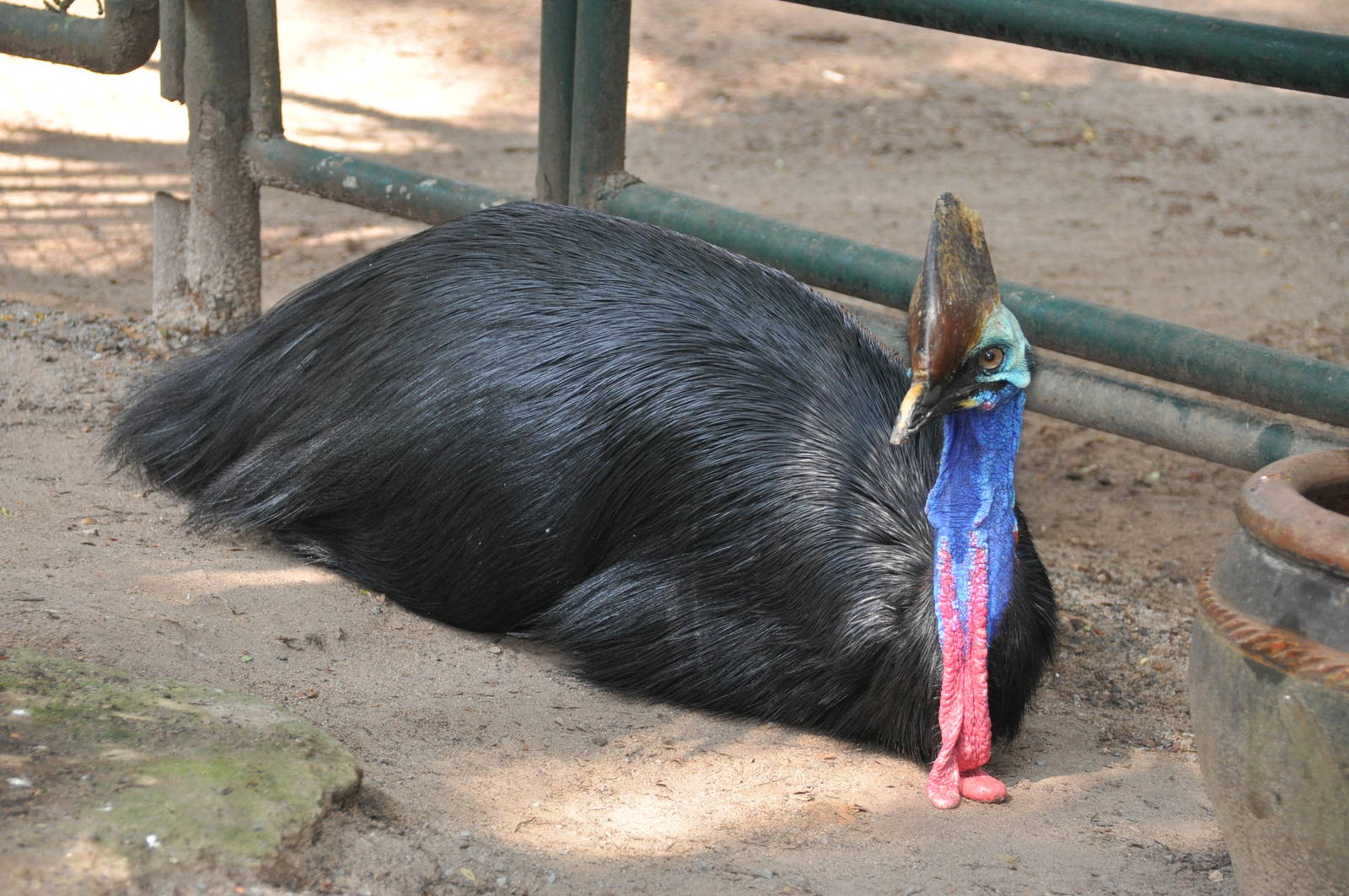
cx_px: 674
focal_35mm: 168
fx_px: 6288
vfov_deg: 8.2
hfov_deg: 12.2
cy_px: 448
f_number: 5.6
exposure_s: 1/125
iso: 800
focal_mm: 112
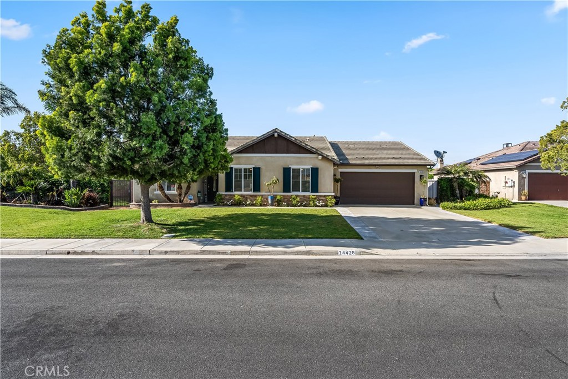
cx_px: 284
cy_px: 190
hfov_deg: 81.2
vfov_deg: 59.5
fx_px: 331
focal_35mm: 21
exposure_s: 1/1250
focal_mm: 21
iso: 640
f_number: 7.1
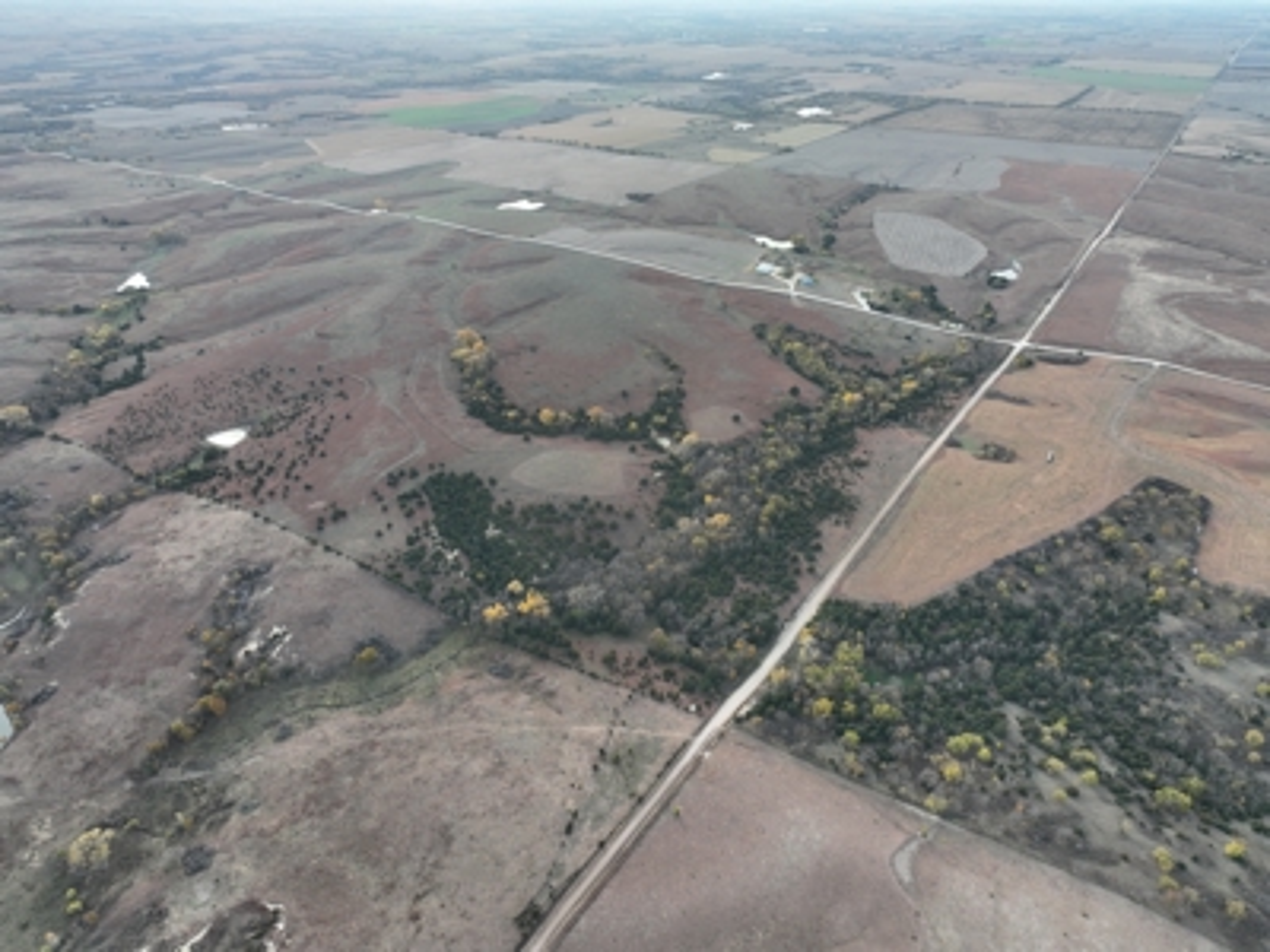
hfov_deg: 71.6
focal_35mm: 24
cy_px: 476
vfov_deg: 56.8
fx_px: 881
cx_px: 635
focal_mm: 12.29
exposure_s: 1/500
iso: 200
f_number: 2.8
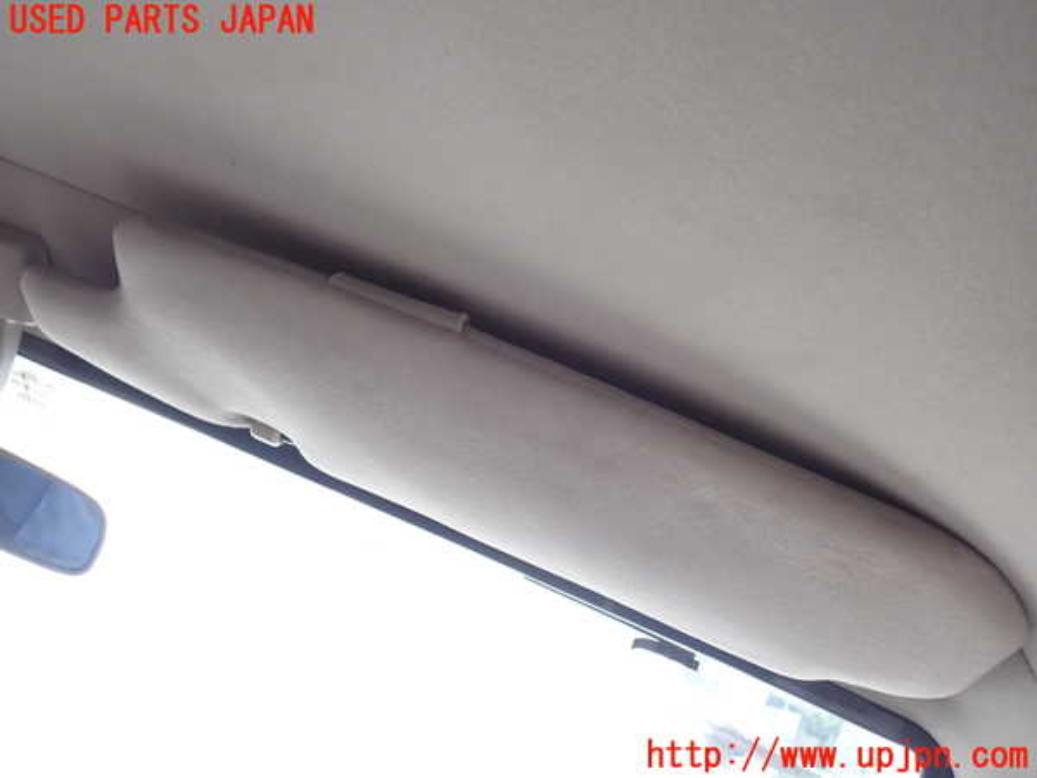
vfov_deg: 46.8
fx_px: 899
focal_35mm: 30
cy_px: 389
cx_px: 518
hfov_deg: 60.0
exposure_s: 1/100
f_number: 2.3
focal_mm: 5.4
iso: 100
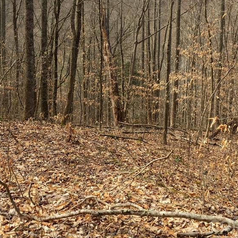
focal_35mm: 47
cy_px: 91
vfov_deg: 35.9
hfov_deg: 36.1
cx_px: 119
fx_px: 366
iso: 25
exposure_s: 1/409
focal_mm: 4.15
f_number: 2.2
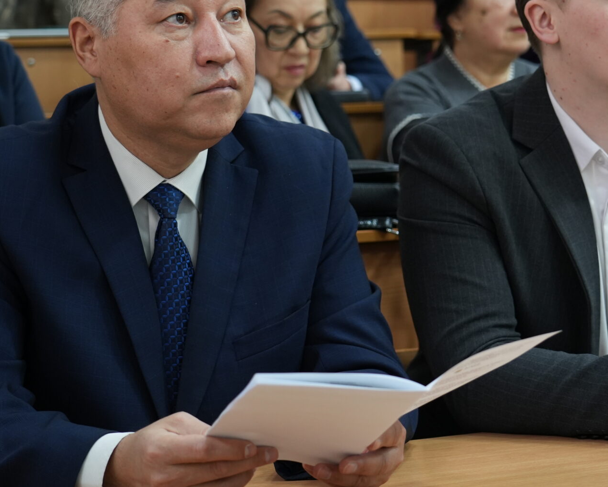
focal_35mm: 93
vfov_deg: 16.5
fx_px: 1674
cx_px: 368
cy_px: 145
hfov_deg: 20.6
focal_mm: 49
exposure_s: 1/50
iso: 1250
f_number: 4
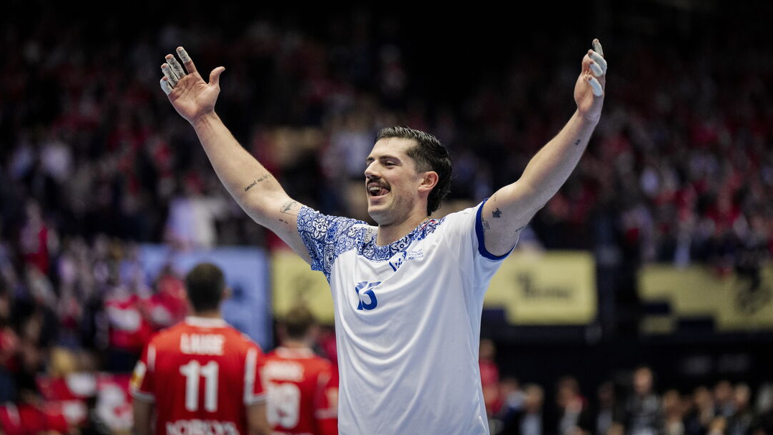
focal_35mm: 210
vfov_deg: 5.8
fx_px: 4305
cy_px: 197
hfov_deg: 10.3
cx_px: 386
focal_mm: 200
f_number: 2.8
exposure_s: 1/1250
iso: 4000
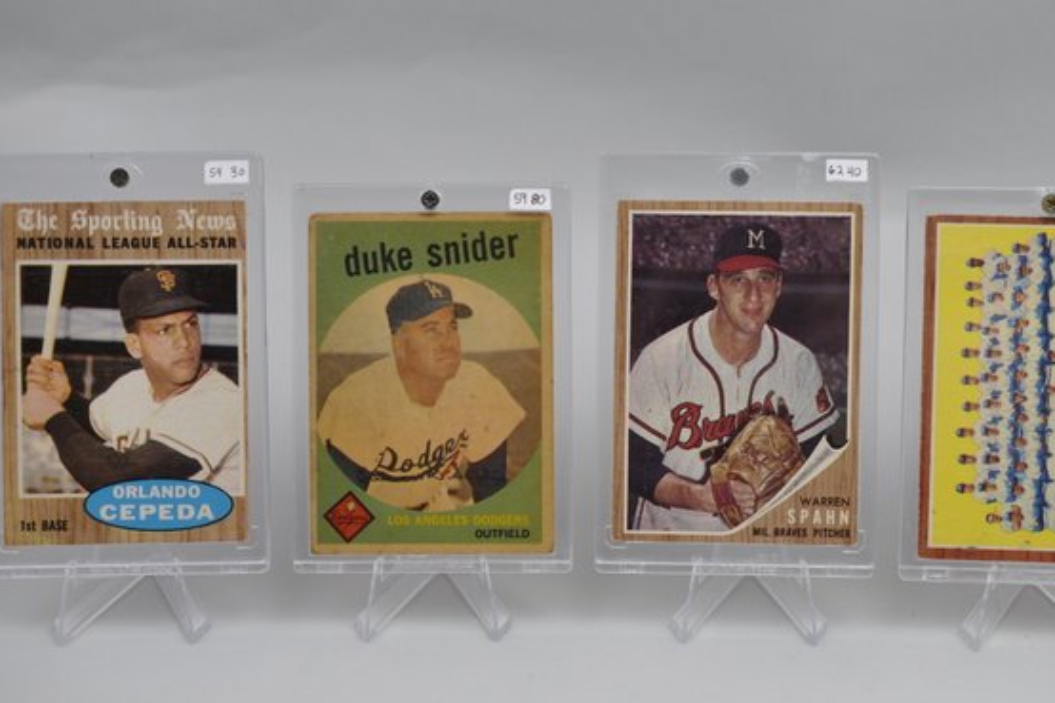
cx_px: 590
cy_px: 371
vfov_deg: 17.7
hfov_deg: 26.3
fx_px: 2256
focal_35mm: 77
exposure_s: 1/80
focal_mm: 40
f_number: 4.5
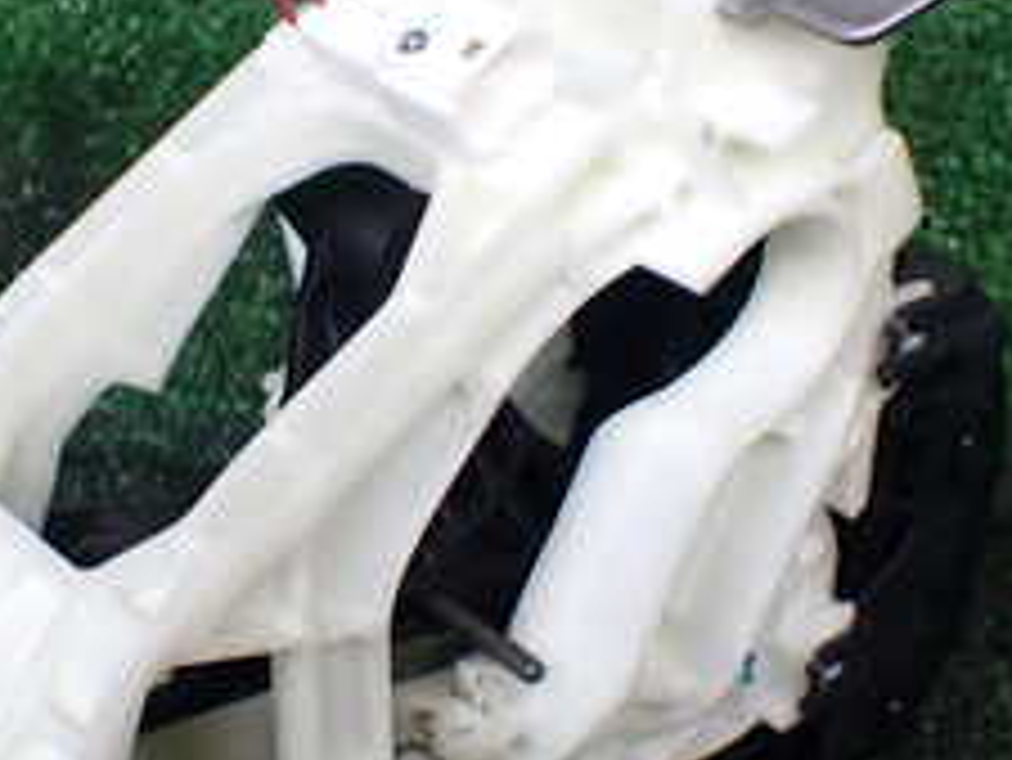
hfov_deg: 24.3
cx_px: 319
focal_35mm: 80
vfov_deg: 18.4
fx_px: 2340
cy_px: 342
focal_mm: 5.4
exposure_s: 1/125
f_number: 2.3
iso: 160
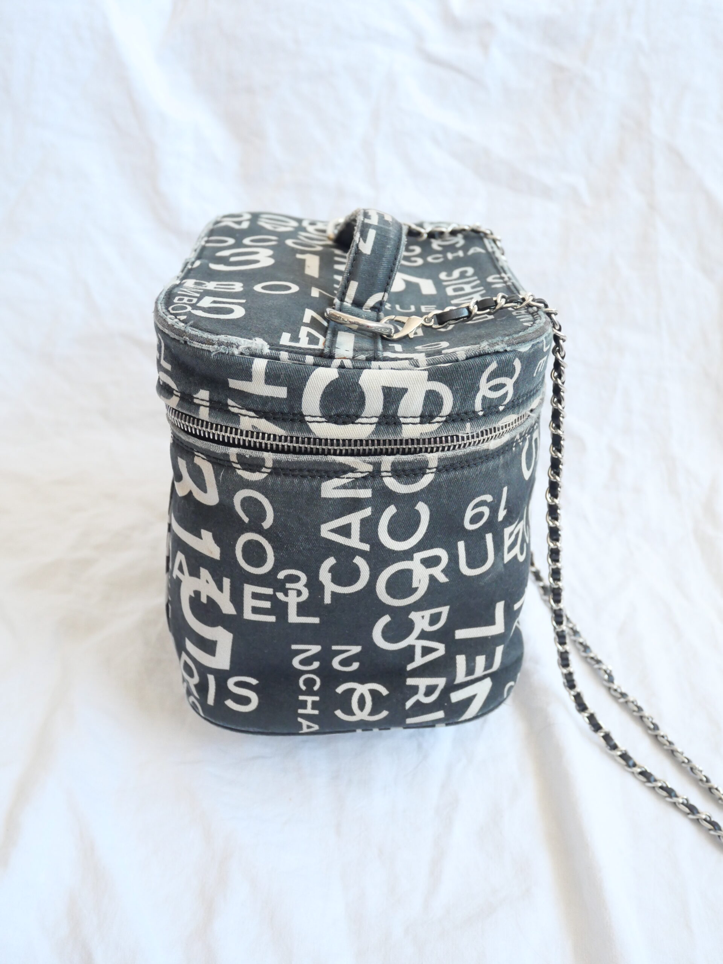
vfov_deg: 56.8
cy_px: 482
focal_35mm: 32
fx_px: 891
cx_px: 362
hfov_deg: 44.2
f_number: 3.9
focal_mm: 16
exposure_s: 1/60
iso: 1250
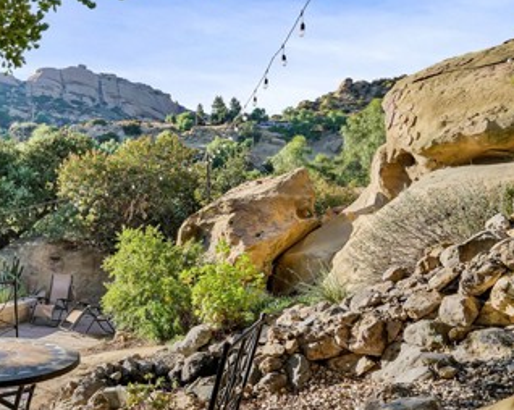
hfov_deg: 47.2
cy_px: 253
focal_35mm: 34
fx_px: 517
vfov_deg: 43.0
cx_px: 45
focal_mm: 18
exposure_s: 1/60
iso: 100
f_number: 9
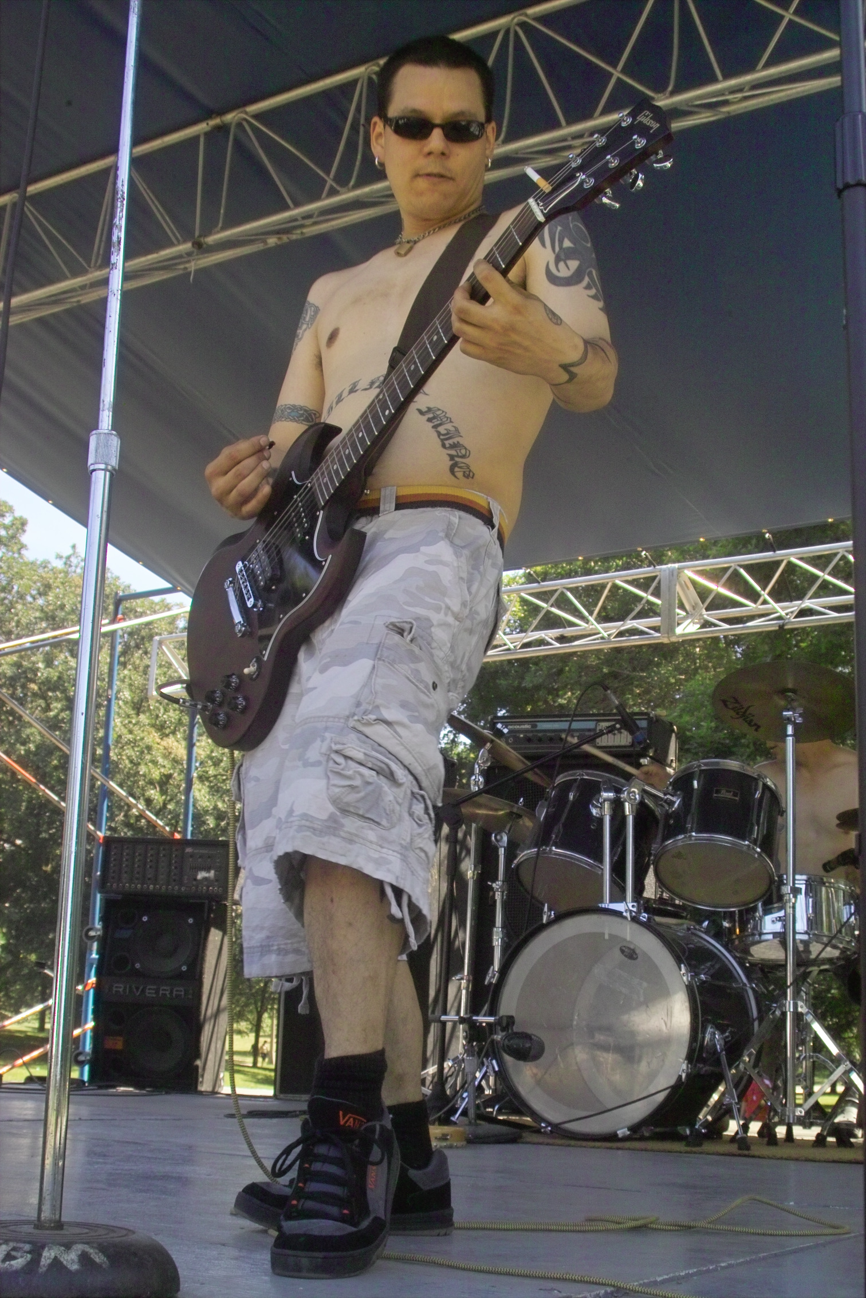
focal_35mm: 48
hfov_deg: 28.1
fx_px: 1732
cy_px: 649
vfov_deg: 41.1
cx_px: 433
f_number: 8
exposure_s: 1/125
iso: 200
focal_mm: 28
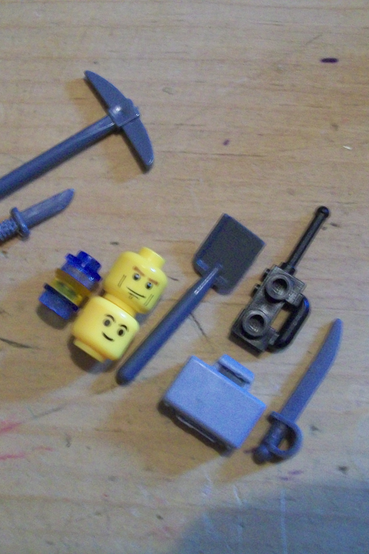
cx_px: 123
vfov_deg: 39.6
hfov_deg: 26.8
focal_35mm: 50
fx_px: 769
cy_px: 277
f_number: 2.7
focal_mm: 6
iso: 200
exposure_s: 1/8
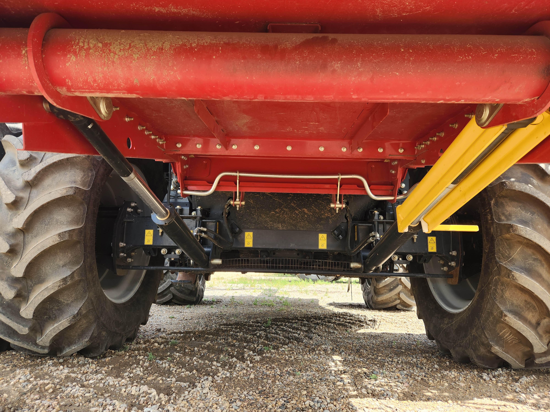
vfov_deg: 58.9
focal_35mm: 23
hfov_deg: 73.9
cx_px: 275
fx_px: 365
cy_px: 206
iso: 25
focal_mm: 5.4
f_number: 1.8
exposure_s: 1/180
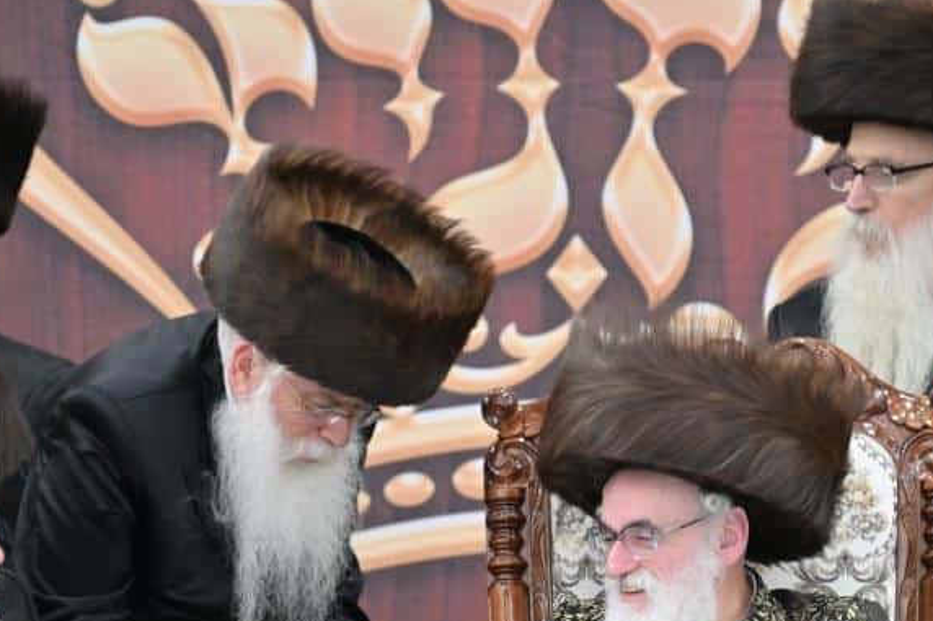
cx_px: 553
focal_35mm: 537
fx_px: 13912
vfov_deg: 2.6
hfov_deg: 3.8
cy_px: 471
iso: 800
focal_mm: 200
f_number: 2.8
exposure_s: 1/200
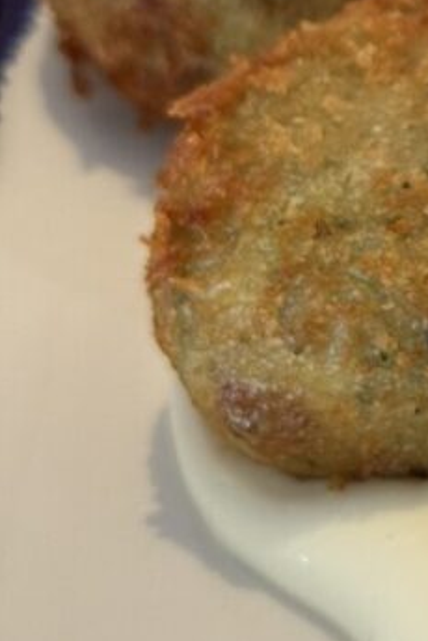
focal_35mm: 145
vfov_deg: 14.0
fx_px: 2580
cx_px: 696
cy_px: 47
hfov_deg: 9.2
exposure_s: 1/50
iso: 125
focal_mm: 6.76
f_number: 1.78
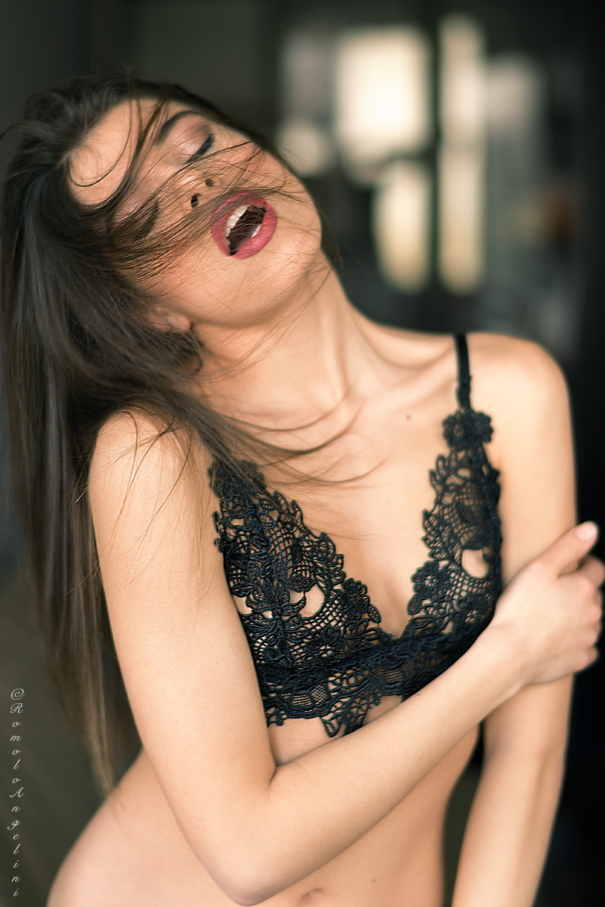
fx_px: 1462
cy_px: 454
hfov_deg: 23.4
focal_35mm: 58
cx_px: 302
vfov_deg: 34.5
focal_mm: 58
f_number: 1.4
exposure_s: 1/160
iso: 100
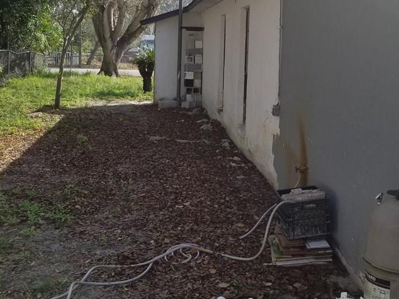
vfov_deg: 34.2
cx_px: 209
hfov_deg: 44.8
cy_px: 124
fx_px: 484
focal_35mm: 42
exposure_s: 1/1560
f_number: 1.7
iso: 50
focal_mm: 4.25
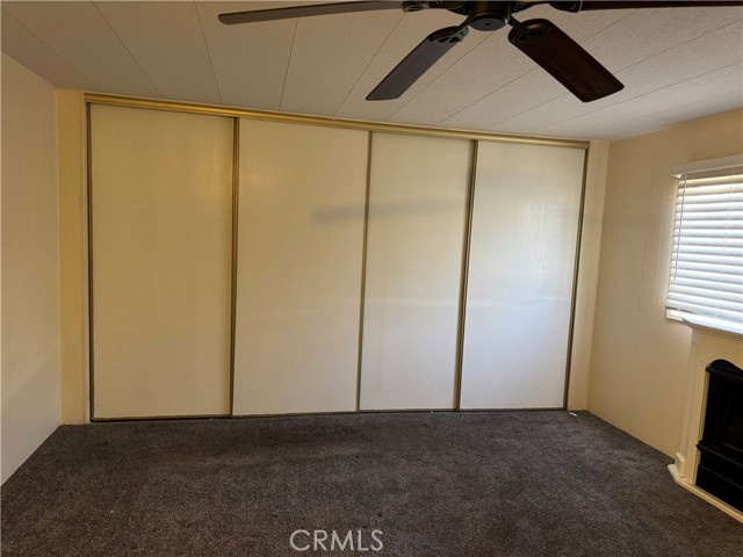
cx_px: 372
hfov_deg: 71.6
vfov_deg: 56.8
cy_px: 278
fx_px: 515
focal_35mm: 24
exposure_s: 1/60
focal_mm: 6.76
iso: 500
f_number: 1.78
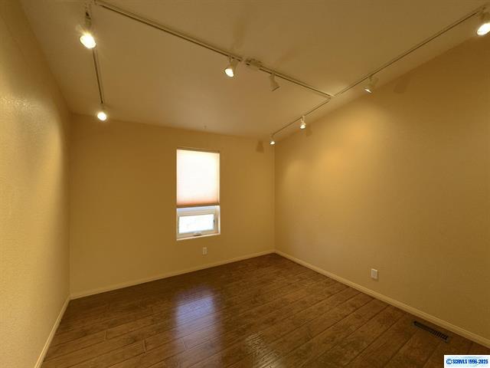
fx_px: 198
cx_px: 245
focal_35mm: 14
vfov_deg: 85.7
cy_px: 184
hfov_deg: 102.1
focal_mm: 2.22
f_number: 2.2
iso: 125
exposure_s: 1/120
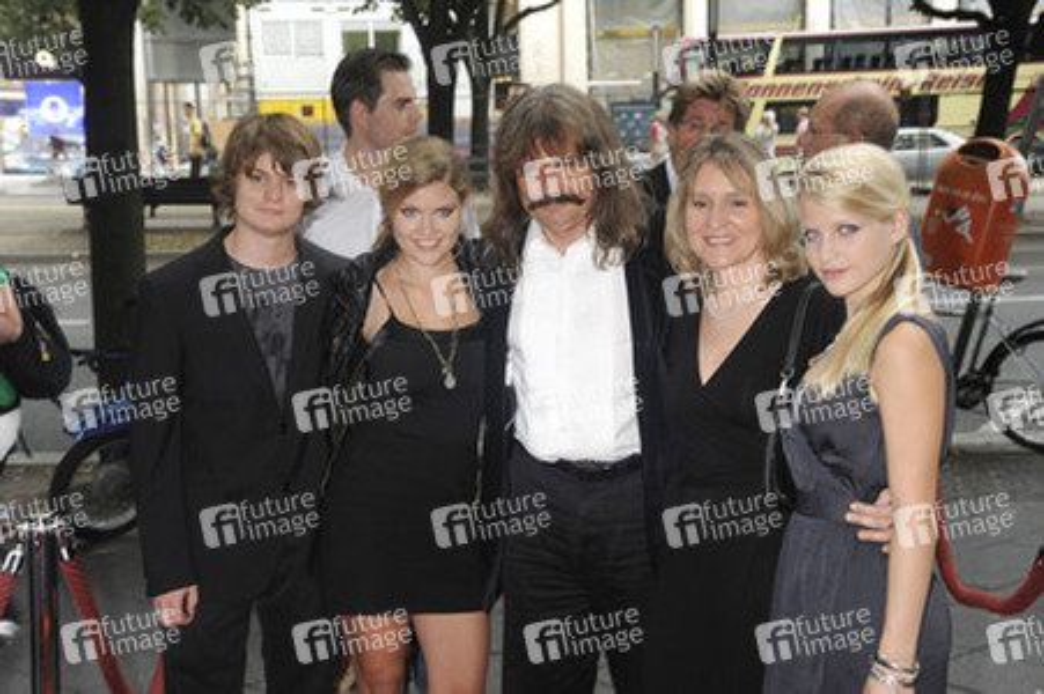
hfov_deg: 34.5
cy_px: 347
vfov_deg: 23.3
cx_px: 522
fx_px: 1681
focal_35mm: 58
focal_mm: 58
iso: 800
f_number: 7.1
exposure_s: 1/60
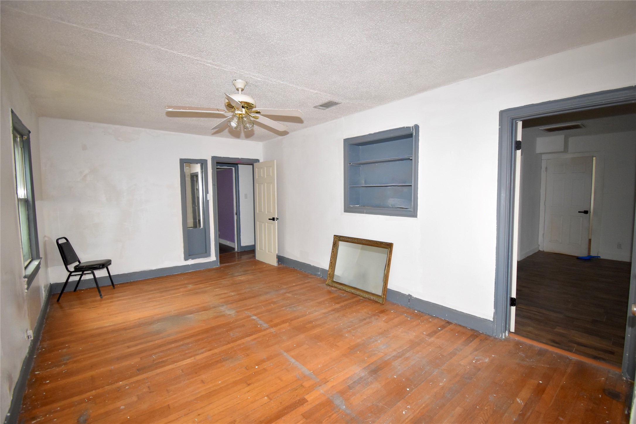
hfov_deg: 100.4
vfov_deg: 77.3
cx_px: 318
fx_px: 265
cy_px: 212
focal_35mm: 15
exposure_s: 1/125
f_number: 4.5
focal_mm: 10
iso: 1100
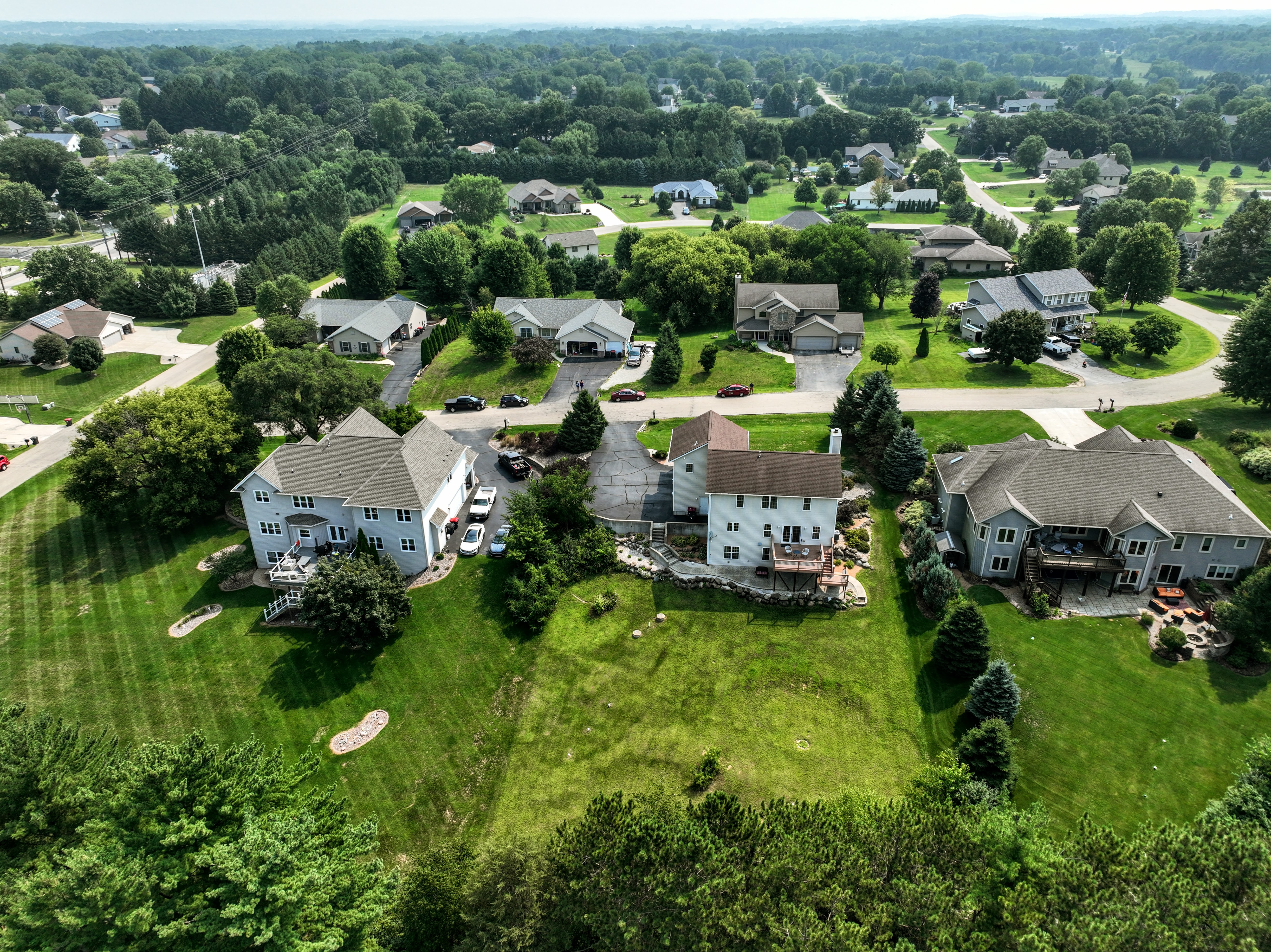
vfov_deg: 56.8
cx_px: 636
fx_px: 881
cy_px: 476
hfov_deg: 71.6
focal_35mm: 24
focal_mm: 12.29
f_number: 2.8
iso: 200
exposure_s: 1/2000
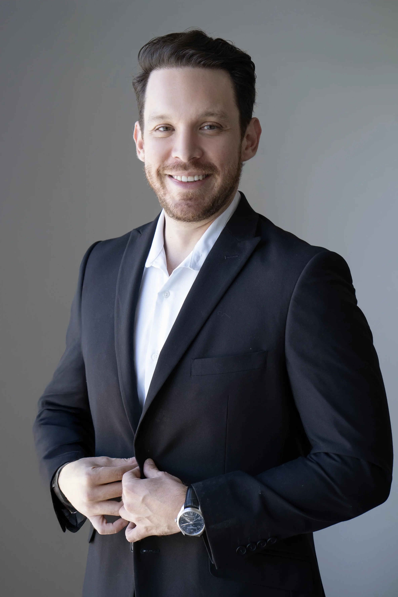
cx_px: 199
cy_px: 298
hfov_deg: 16.1
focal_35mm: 85
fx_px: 1409
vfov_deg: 23.9
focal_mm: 85
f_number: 5
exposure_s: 1/160
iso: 800
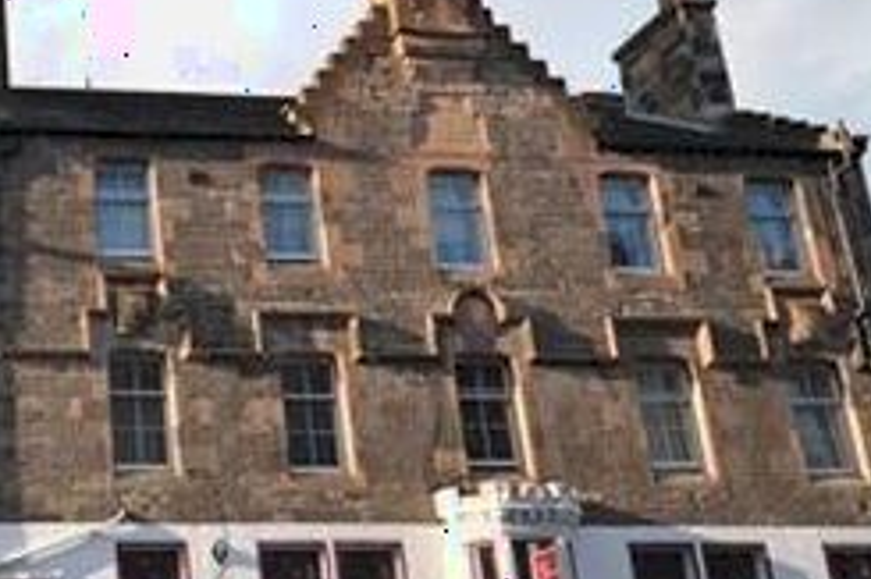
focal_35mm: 60
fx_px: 1451
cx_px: -128
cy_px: 263
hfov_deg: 29.5
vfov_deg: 22.6
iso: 100
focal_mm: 14
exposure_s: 1/200
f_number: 5
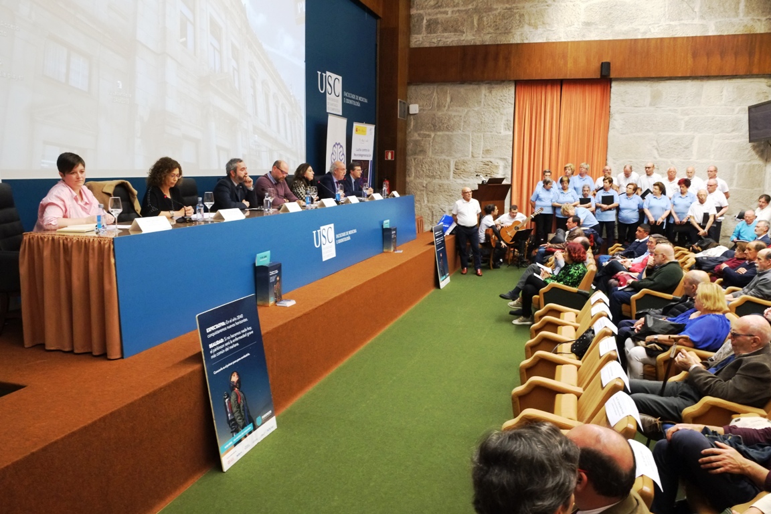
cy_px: 257
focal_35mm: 27
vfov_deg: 47.9
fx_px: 578
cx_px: 386
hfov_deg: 67.4
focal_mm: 18
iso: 5000
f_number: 6.4
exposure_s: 1/30
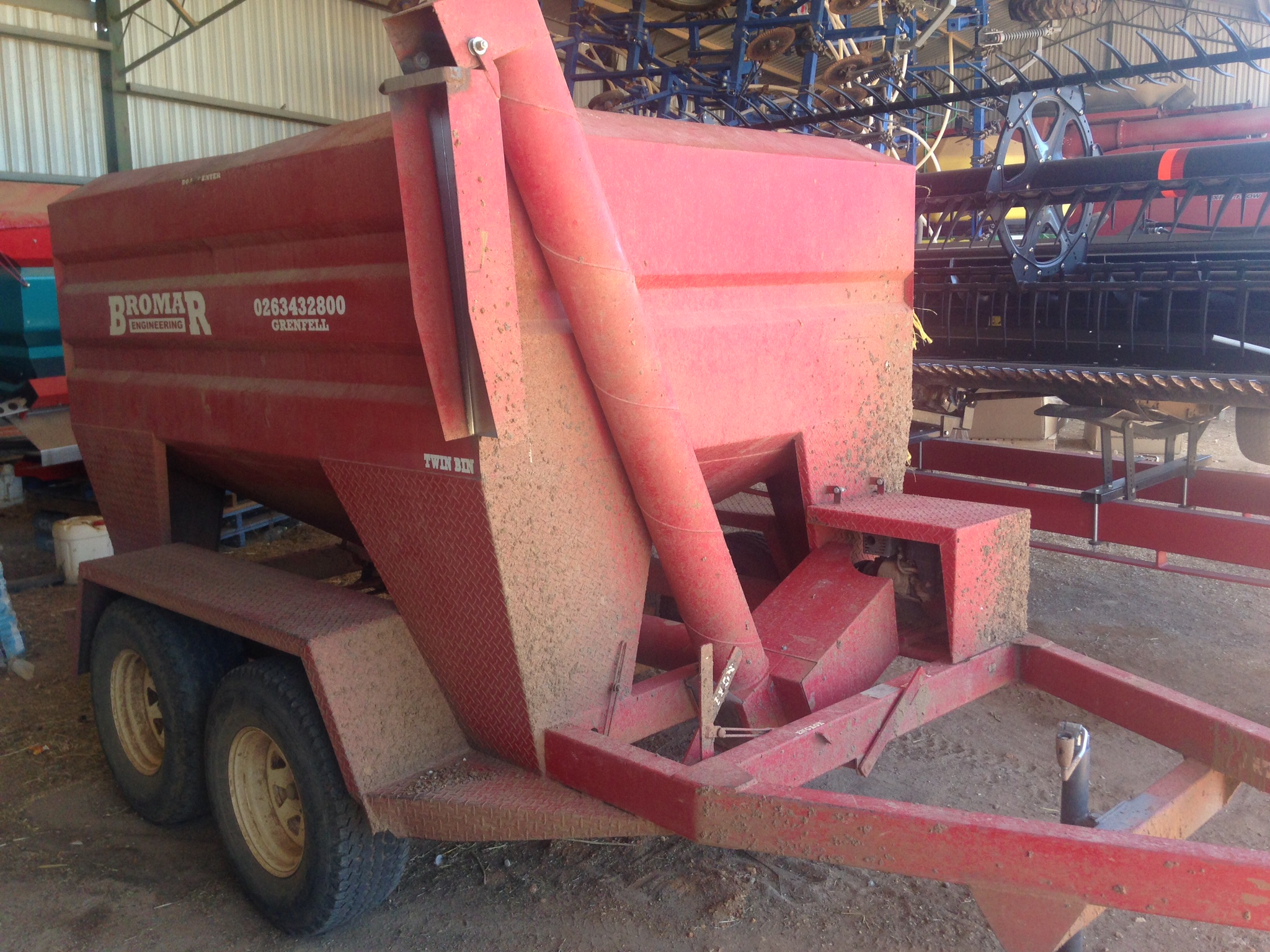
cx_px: 635
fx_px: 1211
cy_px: 476
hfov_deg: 55.4
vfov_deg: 42.9
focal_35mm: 33
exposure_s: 1/120
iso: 80
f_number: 2.4
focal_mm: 4.12
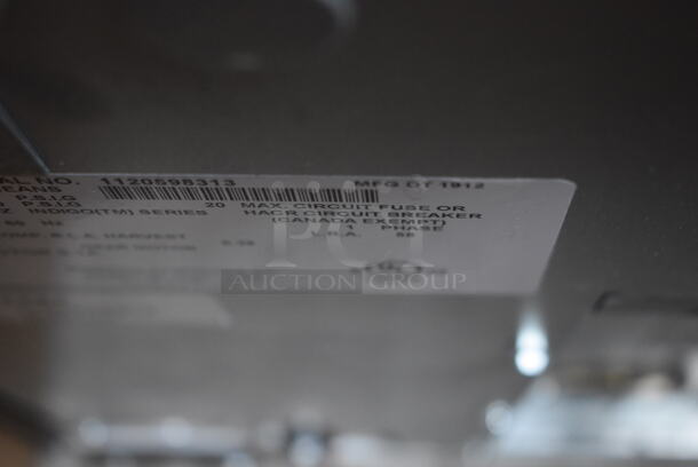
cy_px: 234
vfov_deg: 22.7
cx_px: 349
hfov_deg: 33.4
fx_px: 1164
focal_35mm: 60
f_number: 5
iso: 3200
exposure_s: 1/20
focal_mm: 40
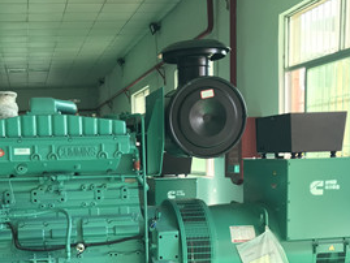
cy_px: 227
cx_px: 96
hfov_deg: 36.1
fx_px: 526
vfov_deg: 27.2
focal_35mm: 52
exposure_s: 1/90
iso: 25
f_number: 1.8
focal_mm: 3.99
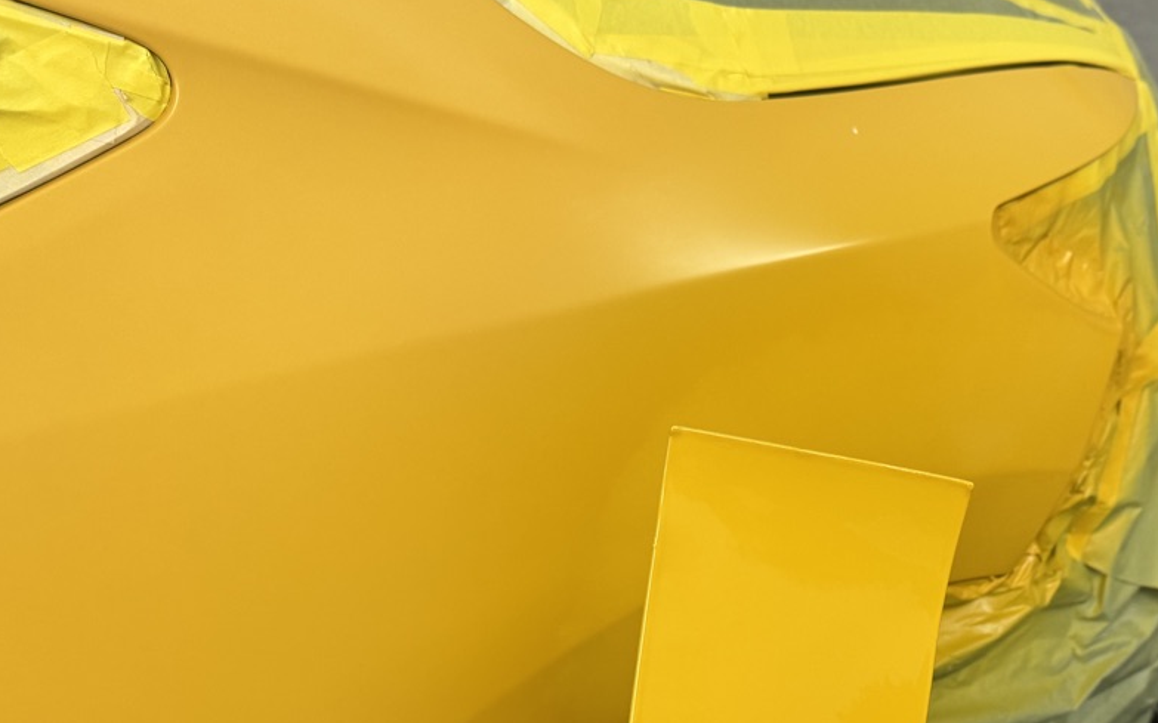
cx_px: 844
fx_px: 1231
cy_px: 581
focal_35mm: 39
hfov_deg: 48.8
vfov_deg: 31.9
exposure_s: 1/120
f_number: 1.78
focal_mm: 6.76
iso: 160
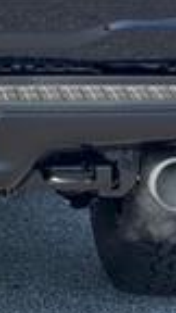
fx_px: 1518
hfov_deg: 6.4
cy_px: -46
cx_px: -172
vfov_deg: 11.6
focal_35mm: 183
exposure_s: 1/1287
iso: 64
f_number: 1.78
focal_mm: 6.76
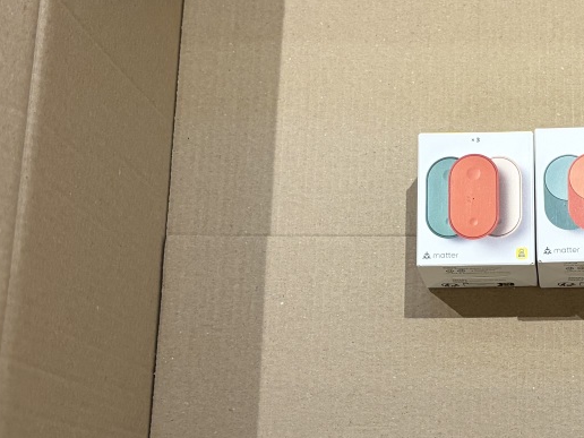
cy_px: 214
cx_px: 521
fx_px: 1215
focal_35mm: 72
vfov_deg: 20.4
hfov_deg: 26.2
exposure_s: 1/50
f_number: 1.6
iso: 125
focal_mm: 5.96
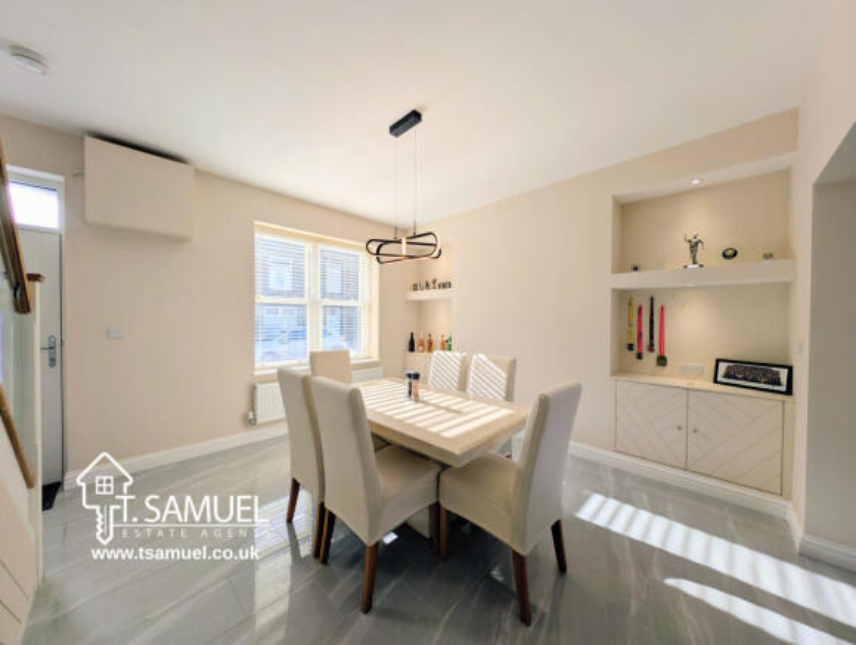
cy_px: 322
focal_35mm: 12
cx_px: 428
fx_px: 297
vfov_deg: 94.7
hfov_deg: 110.4
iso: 37
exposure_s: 1/505
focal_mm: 2.23
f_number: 1.95
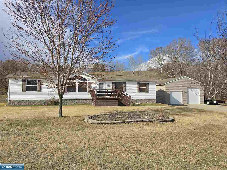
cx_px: 114
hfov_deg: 73.9
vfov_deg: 58.9
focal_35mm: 23
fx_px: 151
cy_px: 85
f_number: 1.7
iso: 12
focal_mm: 6.3
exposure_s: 1/934
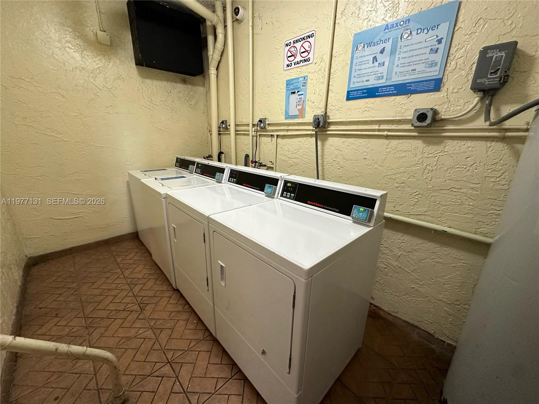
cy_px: 202
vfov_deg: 85.7
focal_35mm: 14
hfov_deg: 102.1
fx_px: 218
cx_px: 270
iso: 320
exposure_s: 1/60
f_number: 2.2
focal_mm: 2.22
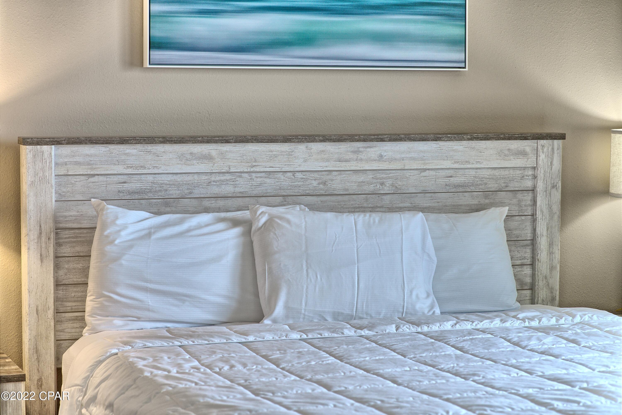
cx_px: 311
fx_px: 1469
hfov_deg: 23.9
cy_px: 208
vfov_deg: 16.1
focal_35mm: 85
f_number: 4
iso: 800
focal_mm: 85
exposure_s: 1/200
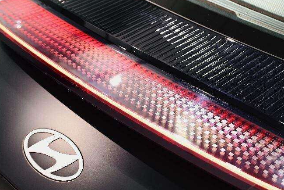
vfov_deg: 22.6
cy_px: 73
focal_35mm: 60
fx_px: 473
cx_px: 162
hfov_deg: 33.3
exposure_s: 1/80
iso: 640
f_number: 4
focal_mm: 38
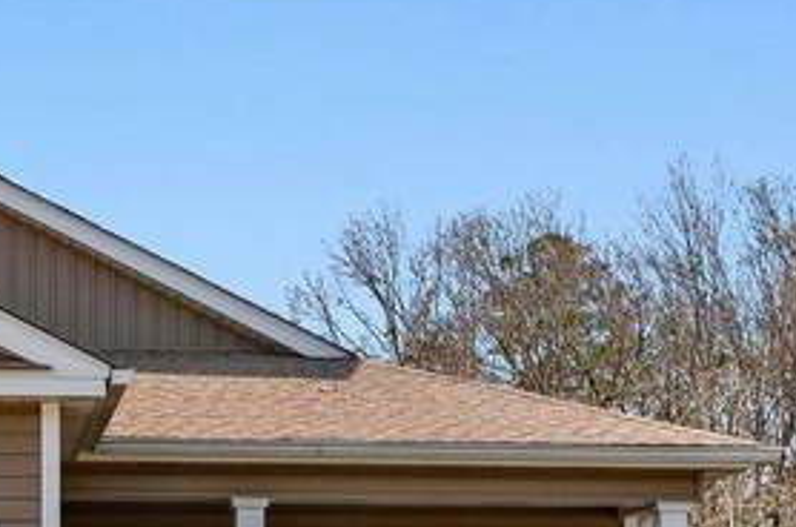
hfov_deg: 22.7
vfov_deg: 16.0
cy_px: 530
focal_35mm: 83
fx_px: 1831
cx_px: -137
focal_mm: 12
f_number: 6.3
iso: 100
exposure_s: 1/160
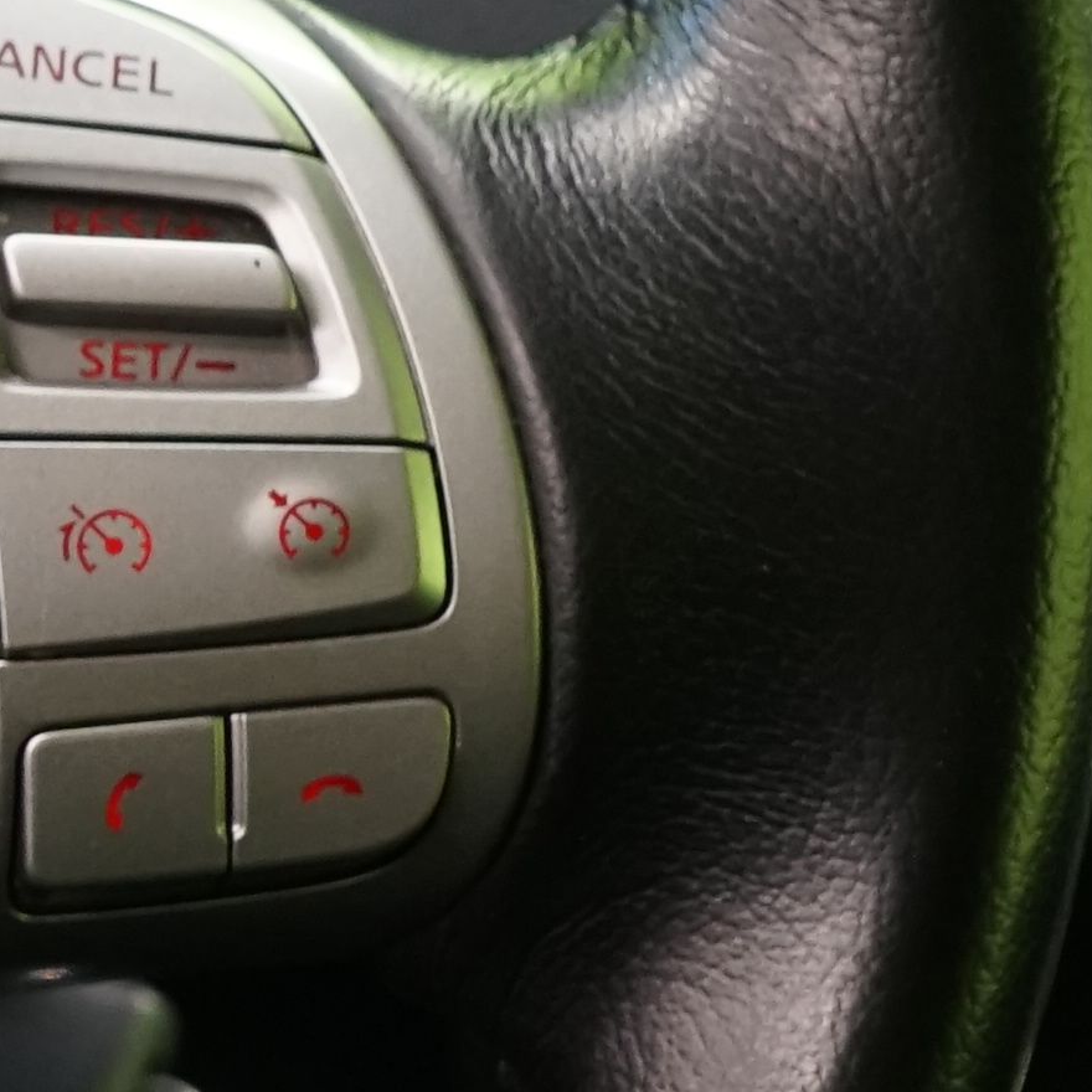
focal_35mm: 168
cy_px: 338
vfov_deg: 10.4
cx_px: -1382
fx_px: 5996
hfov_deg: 9.4
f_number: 5.6
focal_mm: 29
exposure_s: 1/15
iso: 1600
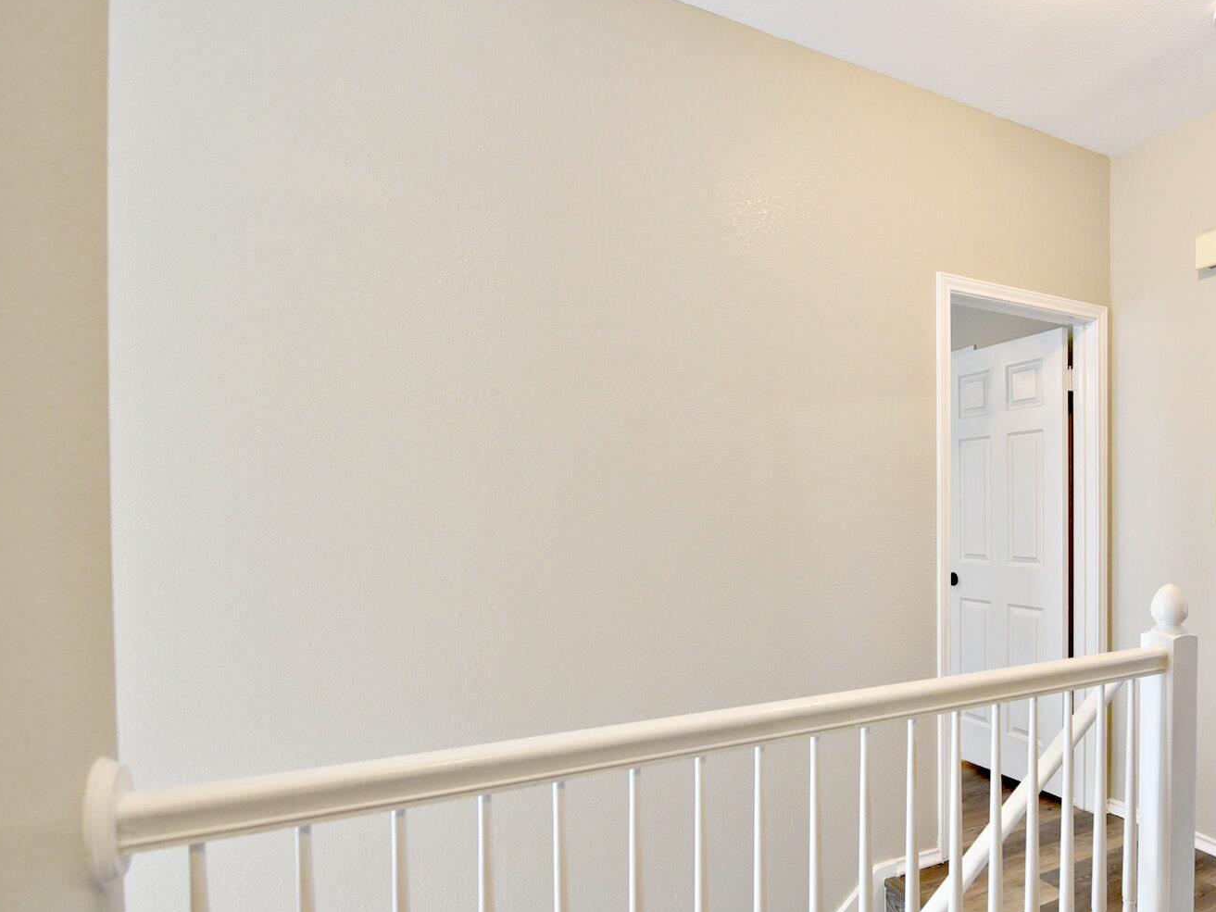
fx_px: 738
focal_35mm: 21
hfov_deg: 75.5
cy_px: 533
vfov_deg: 63.1
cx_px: 847
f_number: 3.5
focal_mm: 14
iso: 800
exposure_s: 1/60
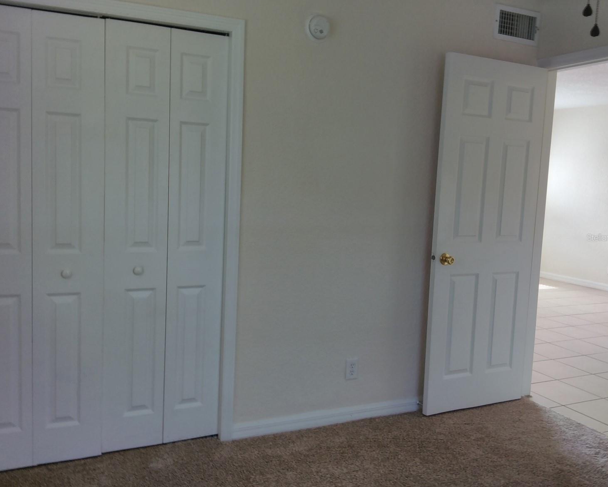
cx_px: 293
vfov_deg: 48.5
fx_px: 540
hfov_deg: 58.8
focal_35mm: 30
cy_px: 237
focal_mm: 3.69
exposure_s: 1/40
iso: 71
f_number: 2.65
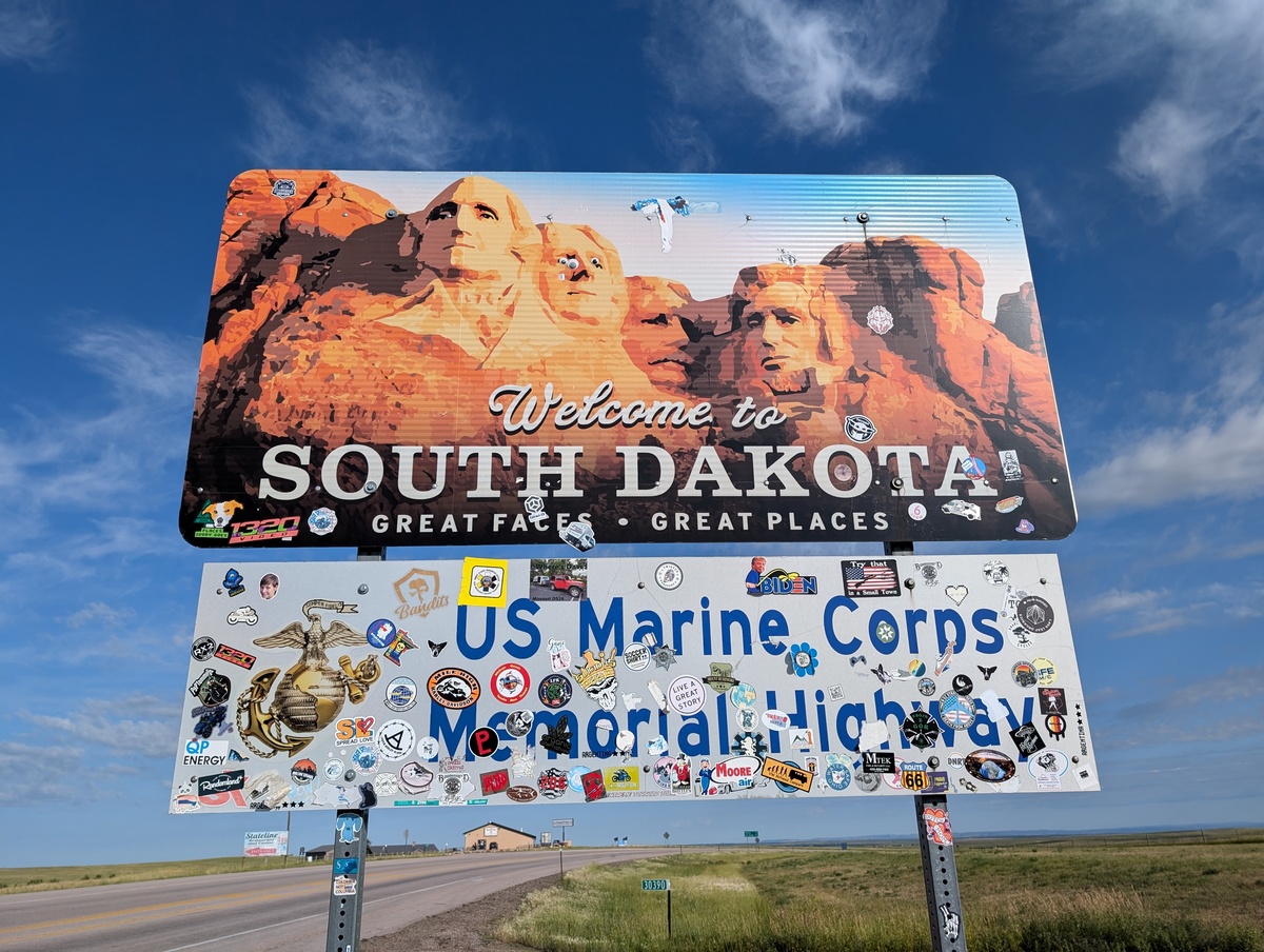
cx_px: 632
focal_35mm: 24
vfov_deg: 57.0
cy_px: 476
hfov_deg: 71.5
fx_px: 878
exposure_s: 1/1890
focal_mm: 6.9
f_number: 1.68
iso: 20
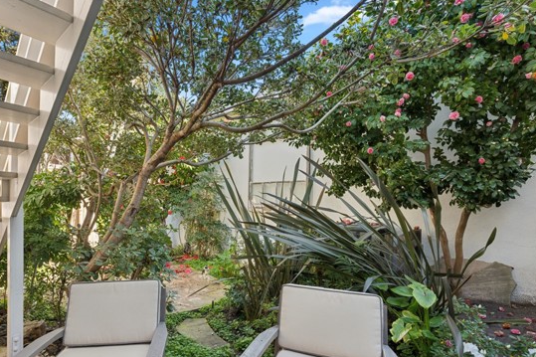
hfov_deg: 86.2
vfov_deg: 64.2
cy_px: 206
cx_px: 224
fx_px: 283
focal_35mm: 19
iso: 200
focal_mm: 16
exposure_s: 1/30
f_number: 9
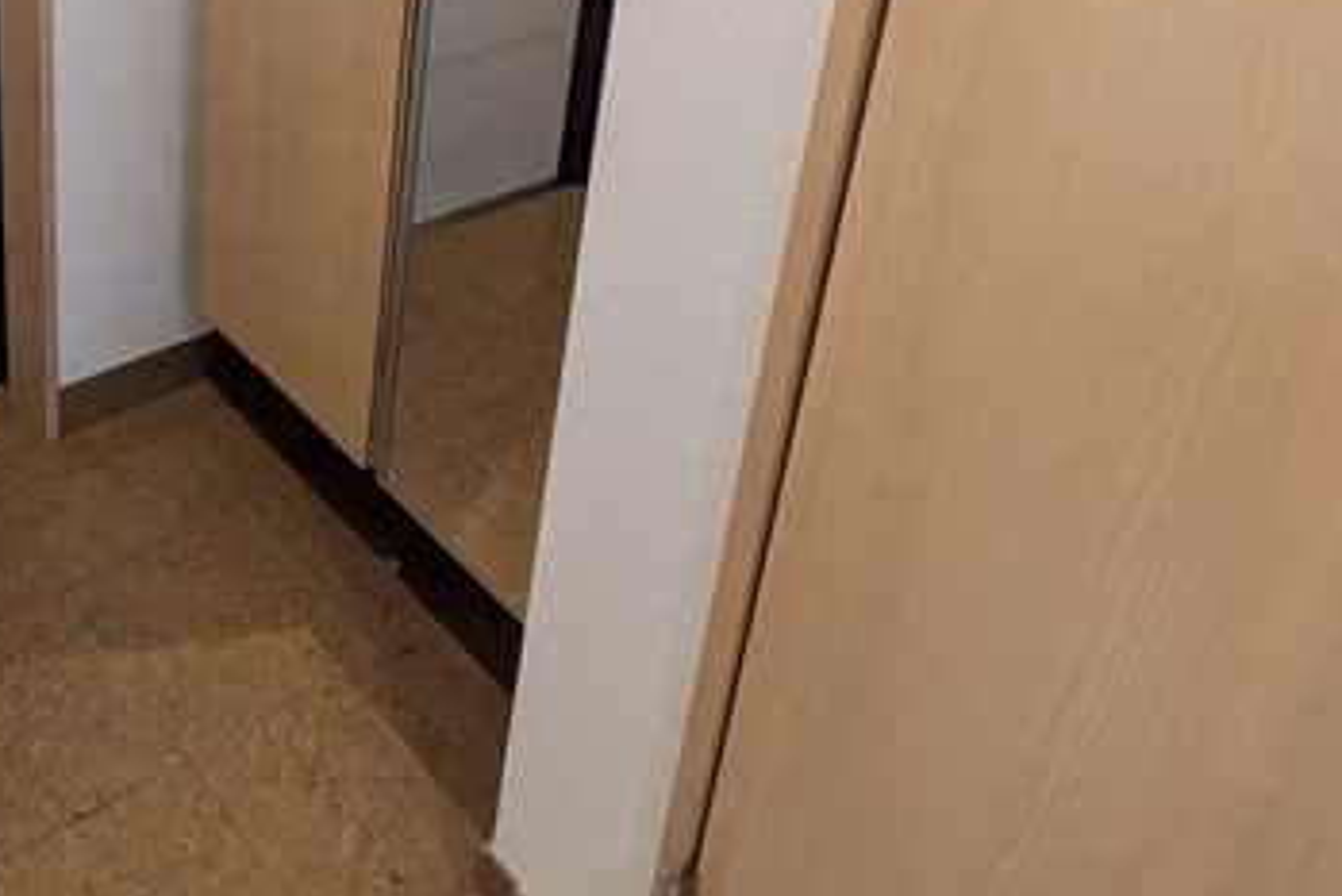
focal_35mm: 40
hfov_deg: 43.1
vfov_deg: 30.1
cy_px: -85
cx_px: 65
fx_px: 1492
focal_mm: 1.83
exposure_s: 1/60
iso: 362
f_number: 2.2
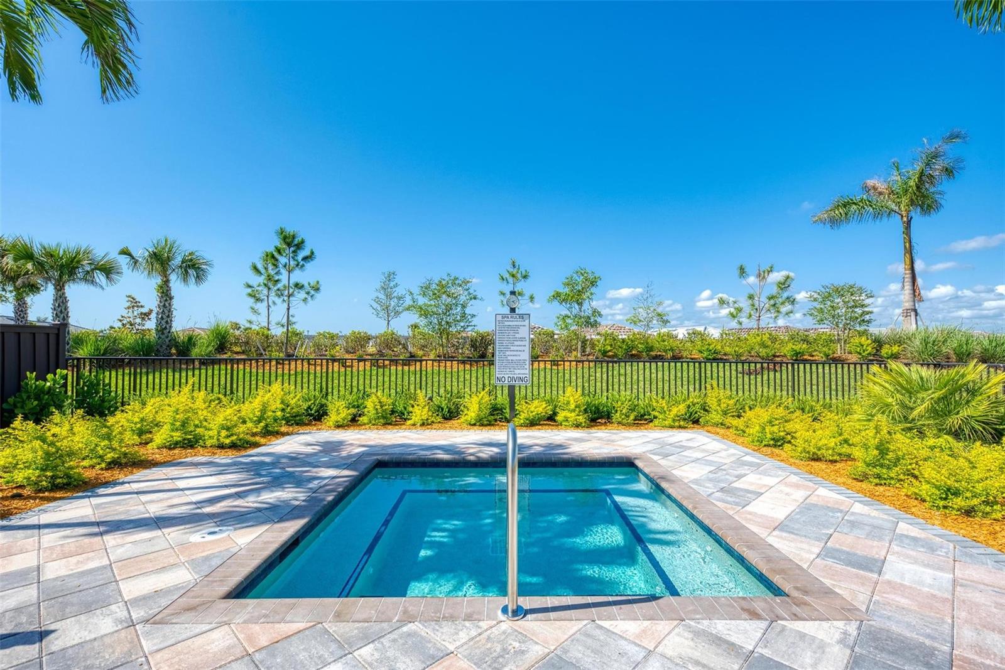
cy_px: 335
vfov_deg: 70.5
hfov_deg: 93.3
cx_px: 502
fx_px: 475
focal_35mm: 17
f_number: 7.1
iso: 250
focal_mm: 17
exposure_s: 1/200
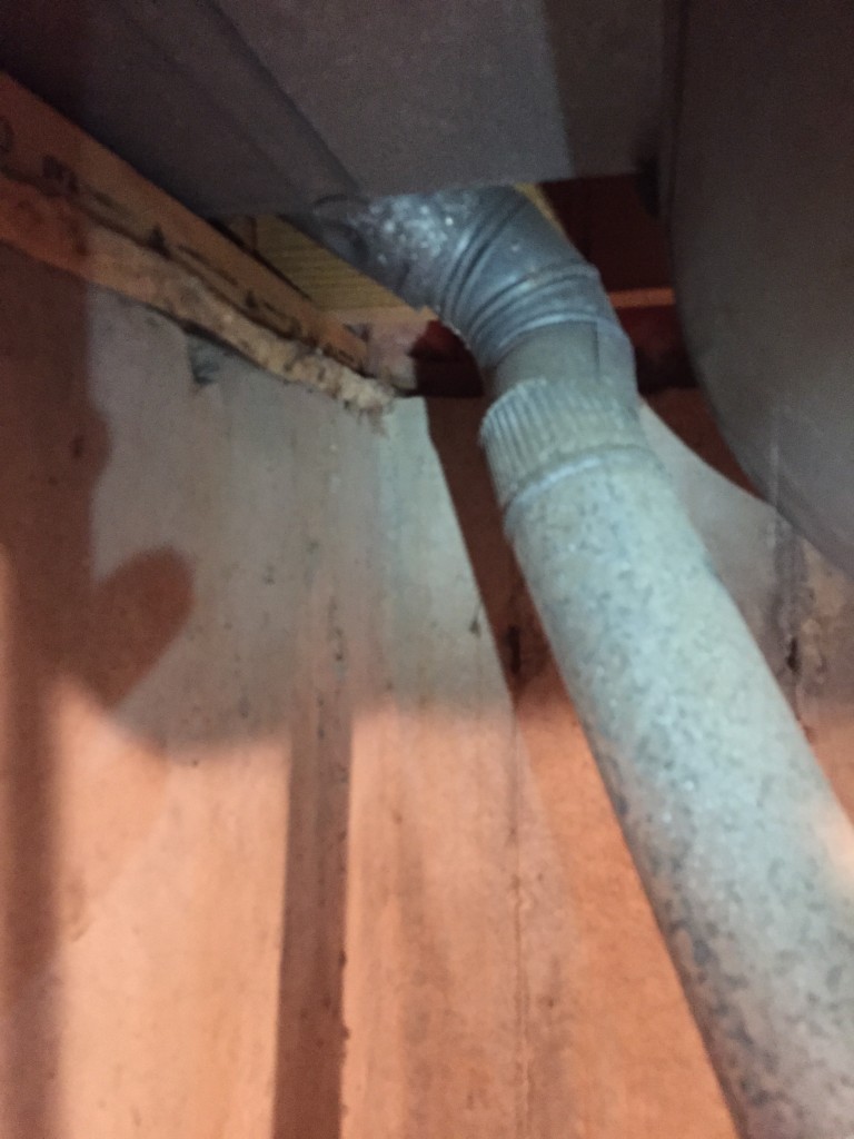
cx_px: 427
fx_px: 954
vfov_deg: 61.7
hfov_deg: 48.2
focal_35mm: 29
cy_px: 570
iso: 400
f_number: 2.2
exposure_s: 1/15
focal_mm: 4.15
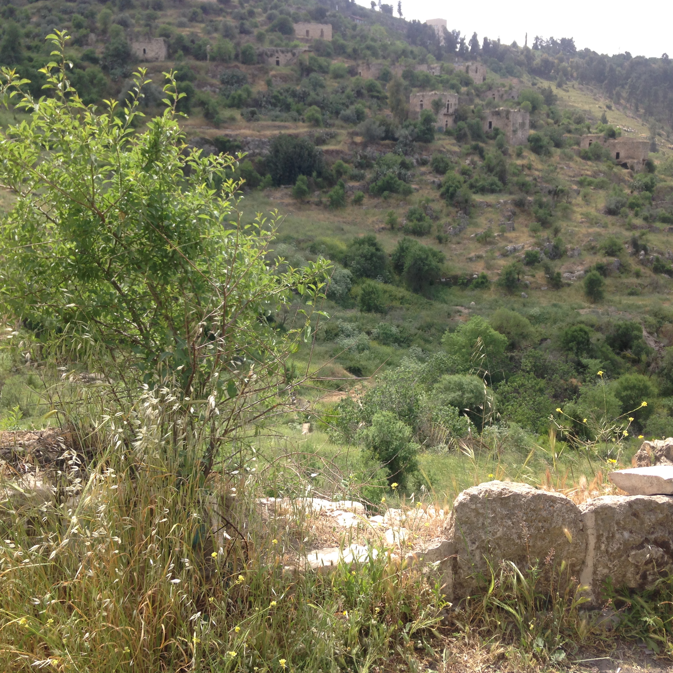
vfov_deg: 42.8
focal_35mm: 39
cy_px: 336
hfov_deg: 42.8
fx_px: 858
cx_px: 317
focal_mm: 4.12
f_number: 2.4
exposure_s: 1/763
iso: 50
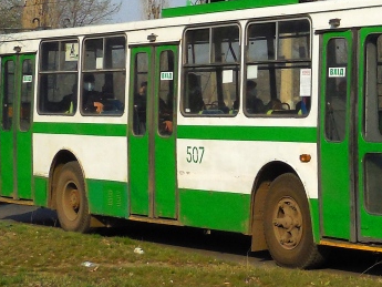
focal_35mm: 139
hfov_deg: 14.1
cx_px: 301
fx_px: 1534
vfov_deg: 10.5
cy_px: -65
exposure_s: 1/640
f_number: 7.1
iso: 125
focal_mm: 7.1
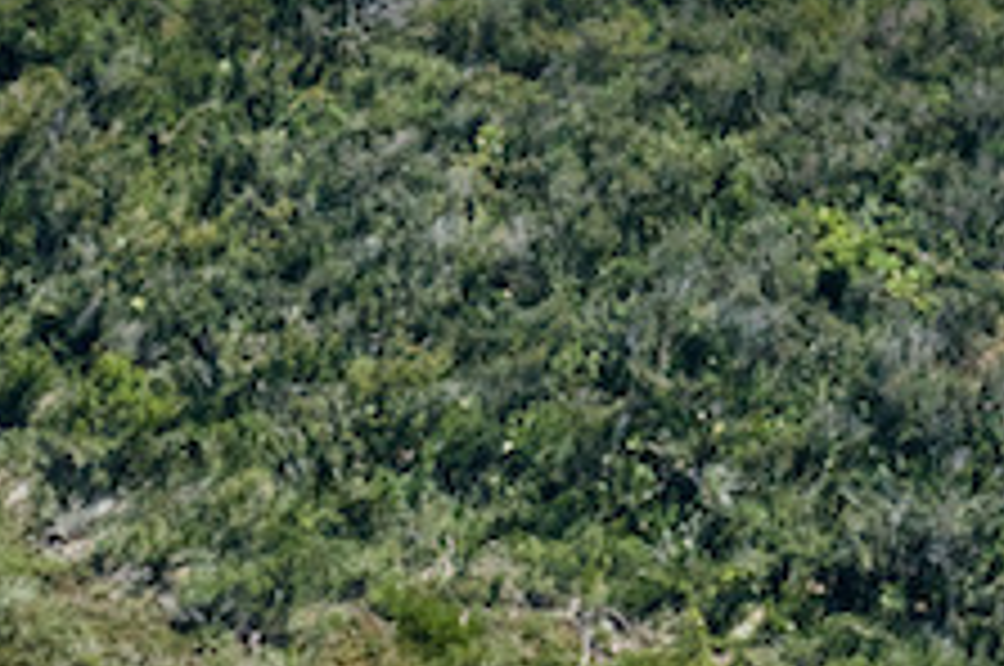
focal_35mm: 161
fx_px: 4484
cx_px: 756
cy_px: -889
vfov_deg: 7.9
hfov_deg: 12.7
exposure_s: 1/160
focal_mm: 10.26
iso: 100
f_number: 11
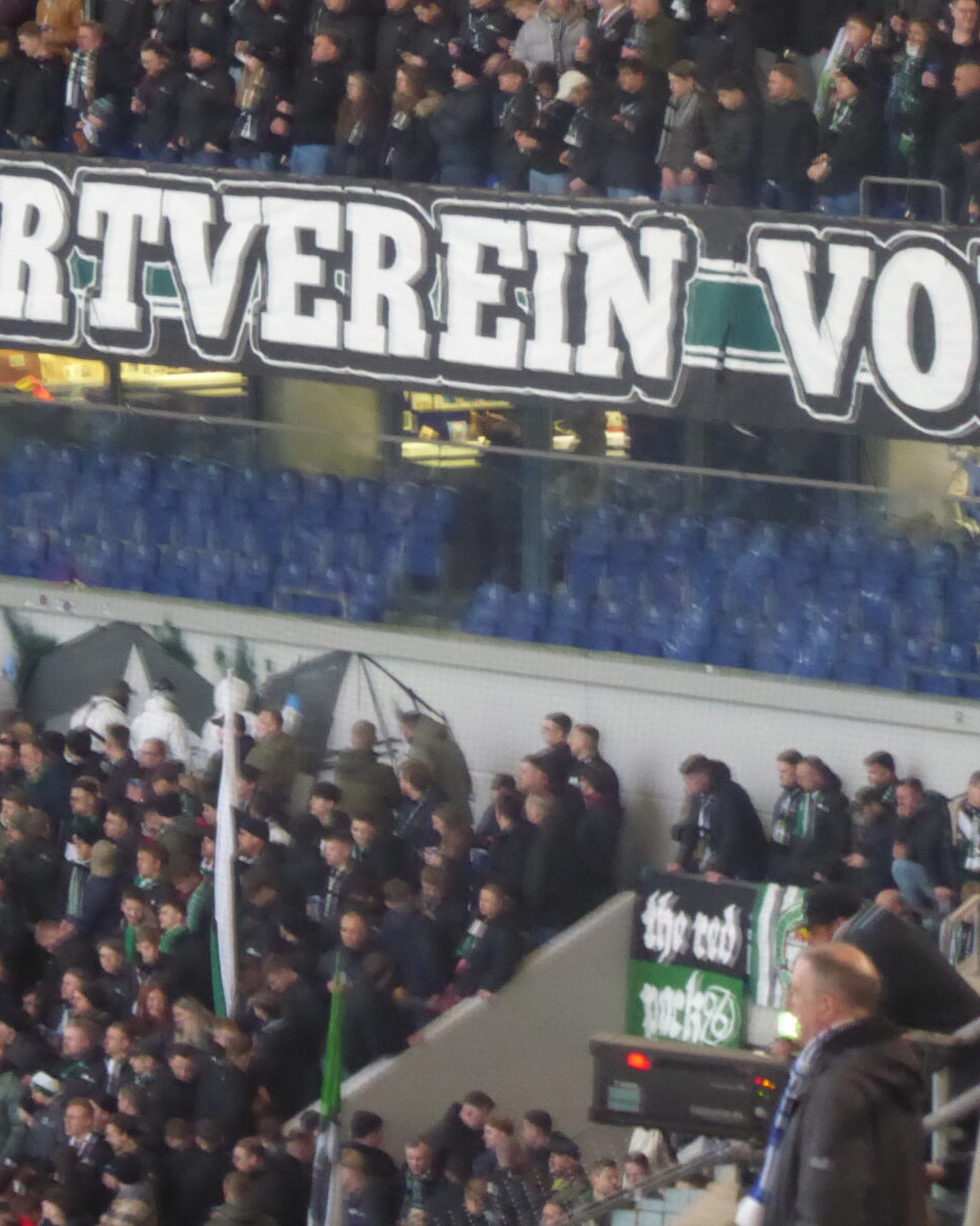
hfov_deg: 3.9
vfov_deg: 4.9
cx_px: 193
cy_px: 614
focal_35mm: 392
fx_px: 14212
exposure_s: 1/8
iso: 1250
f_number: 5.8
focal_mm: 53.8
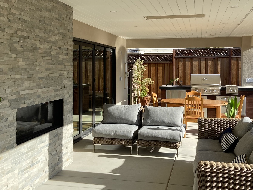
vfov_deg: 32.8
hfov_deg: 42.9
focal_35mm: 44
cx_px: 134
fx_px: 322
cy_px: 75
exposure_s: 1/912
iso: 32
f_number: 1.8
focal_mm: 4.25
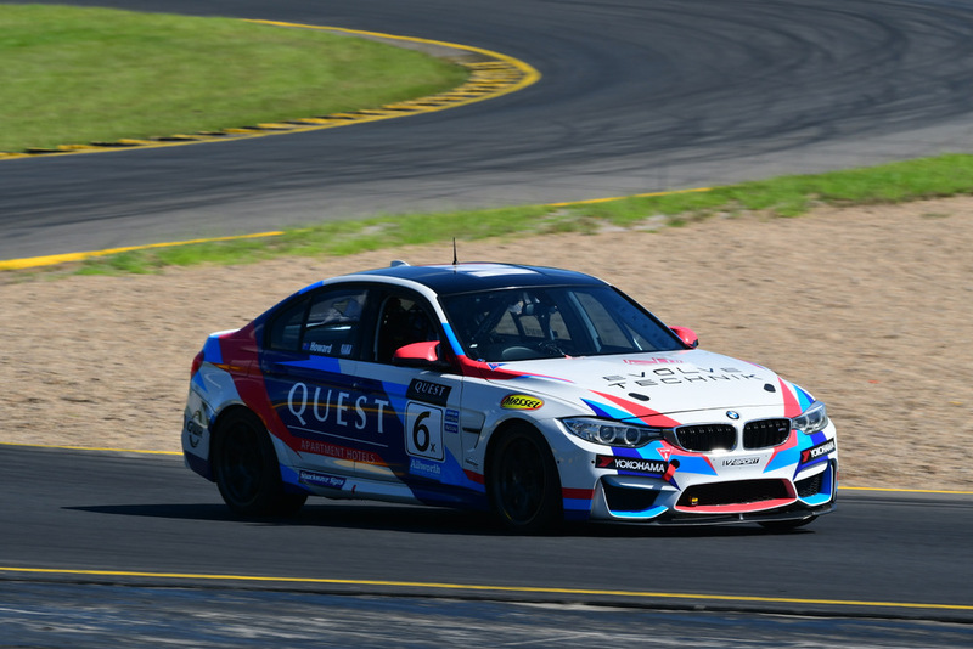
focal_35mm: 420
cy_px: 324
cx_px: 486
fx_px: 11355
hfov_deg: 4.9
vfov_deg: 3.3
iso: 160
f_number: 11
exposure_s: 1/250
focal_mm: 280
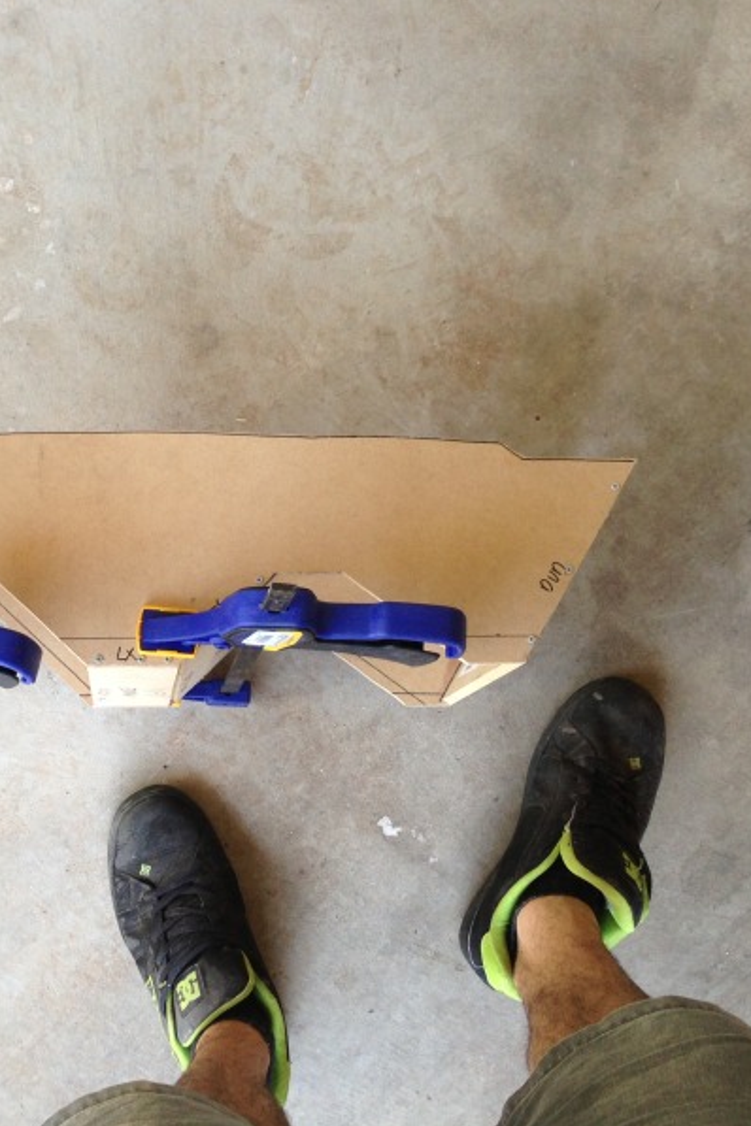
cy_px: 564
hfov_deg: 28.3
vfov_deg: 42.7
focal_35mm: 46
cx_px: 106
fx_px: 1439
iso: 64
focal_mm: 4.1
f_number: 2.4
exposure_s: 1/40
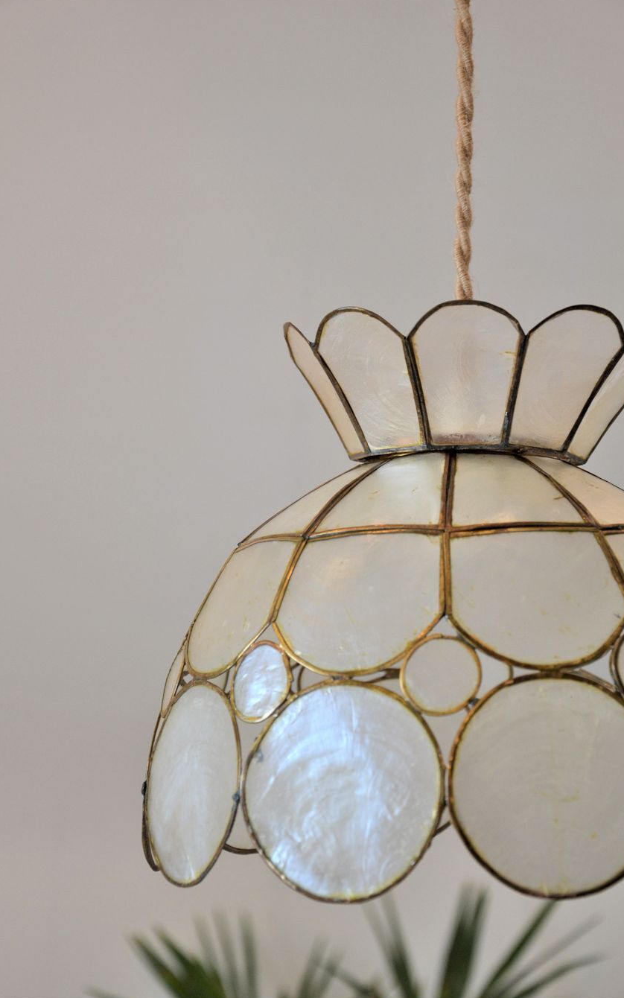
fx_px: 2094
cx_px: 310
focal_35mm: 77
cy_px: 498
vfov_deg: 26.8
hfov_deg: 16.9
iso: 560
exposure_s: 1/60
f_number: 5
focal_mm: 50
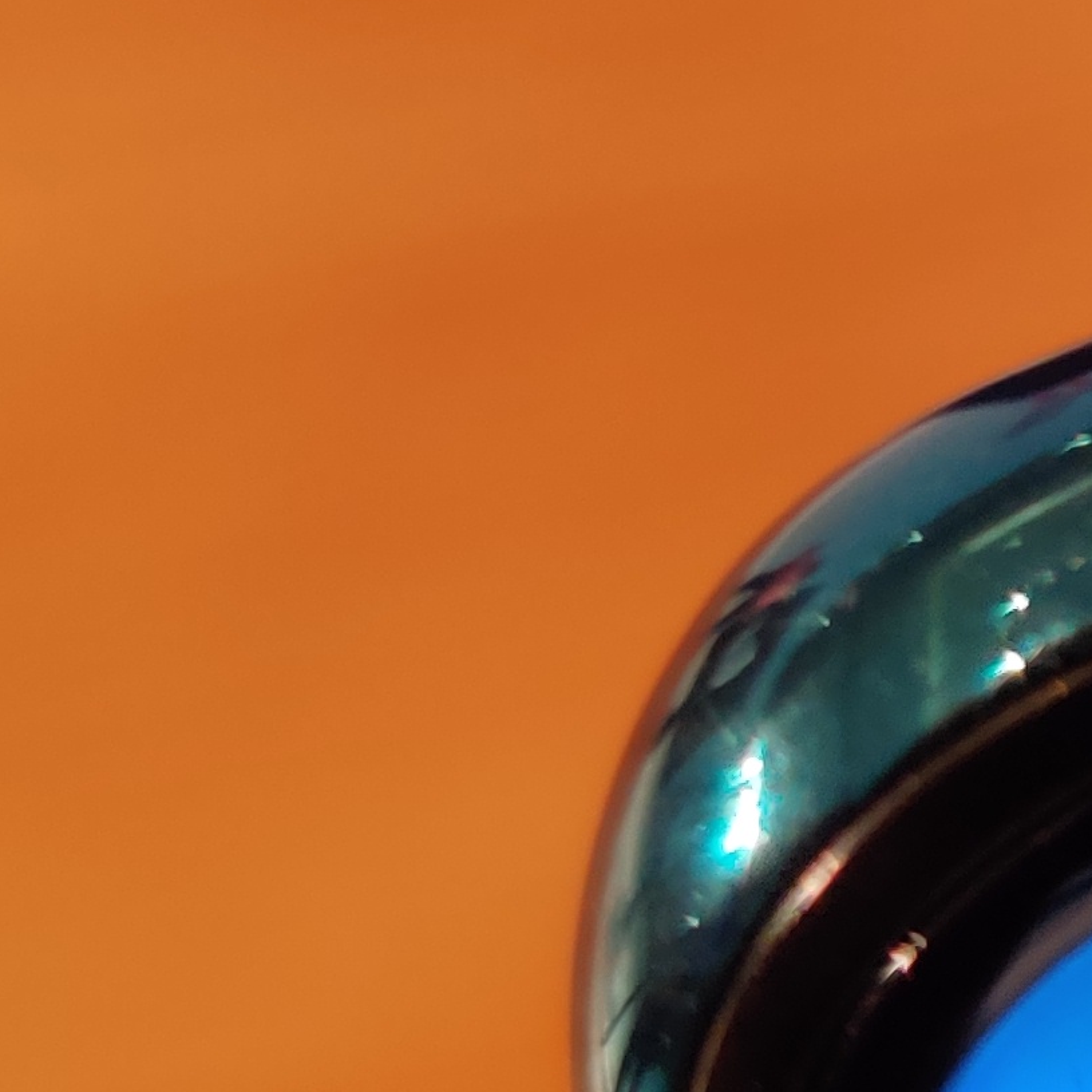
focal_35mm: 117
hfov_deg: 13.0
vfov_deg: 14.8
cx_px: 2145
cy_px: 274
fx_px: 4176
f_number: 1.75
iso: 400
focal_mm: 4.75
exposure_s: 1/50
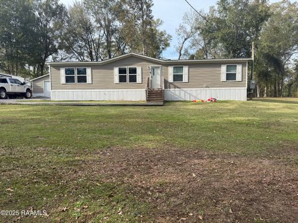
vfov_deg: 56.8
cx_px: 149
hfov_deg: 71.6
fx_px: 207
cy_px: 112
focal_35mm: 24
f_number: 1.78
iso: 80
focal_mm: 6.76
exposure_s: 1/2053
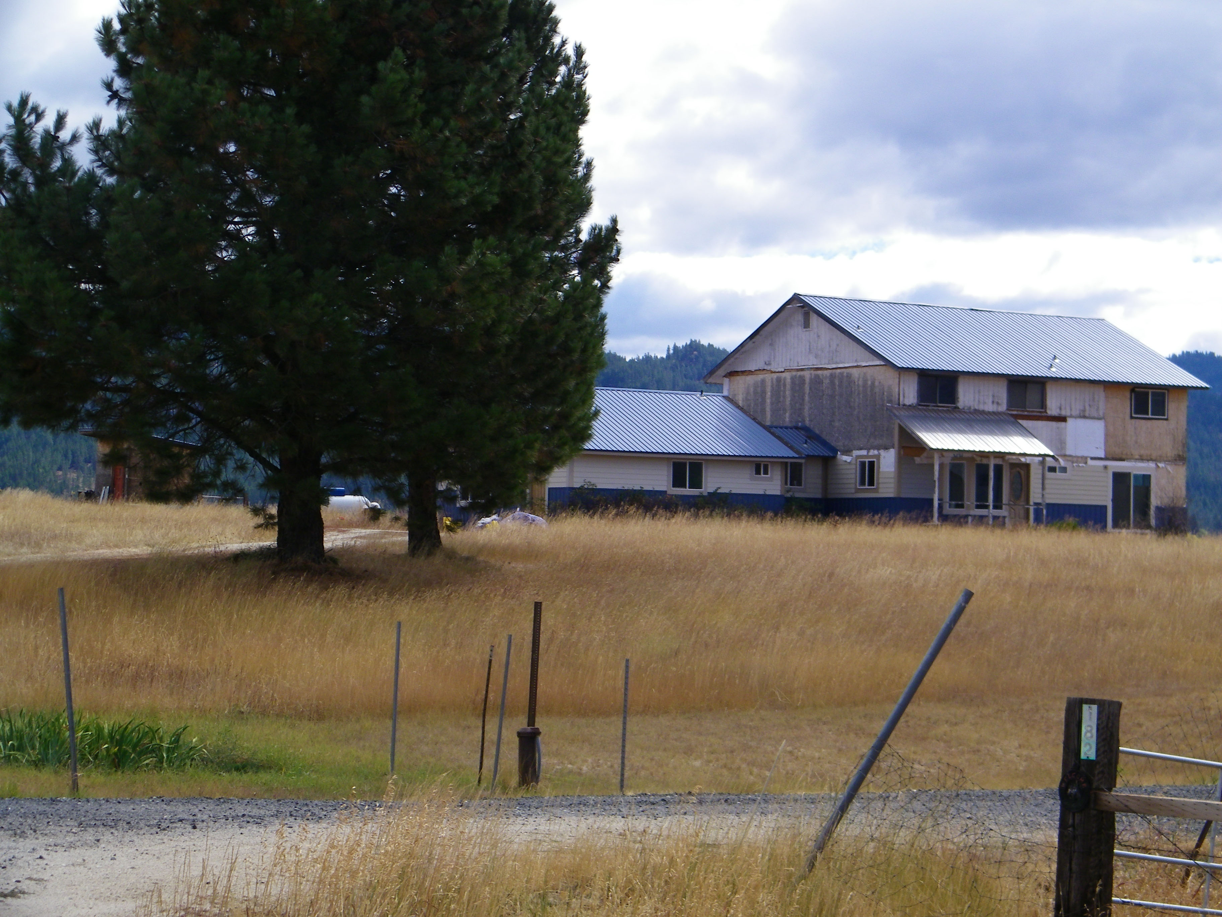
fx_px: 2824
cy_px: 458
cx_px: 611
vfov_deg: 18.4
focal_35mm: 80
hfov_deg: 24.4
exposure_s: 1/200
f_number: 8.8
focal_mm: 14.3
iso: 80
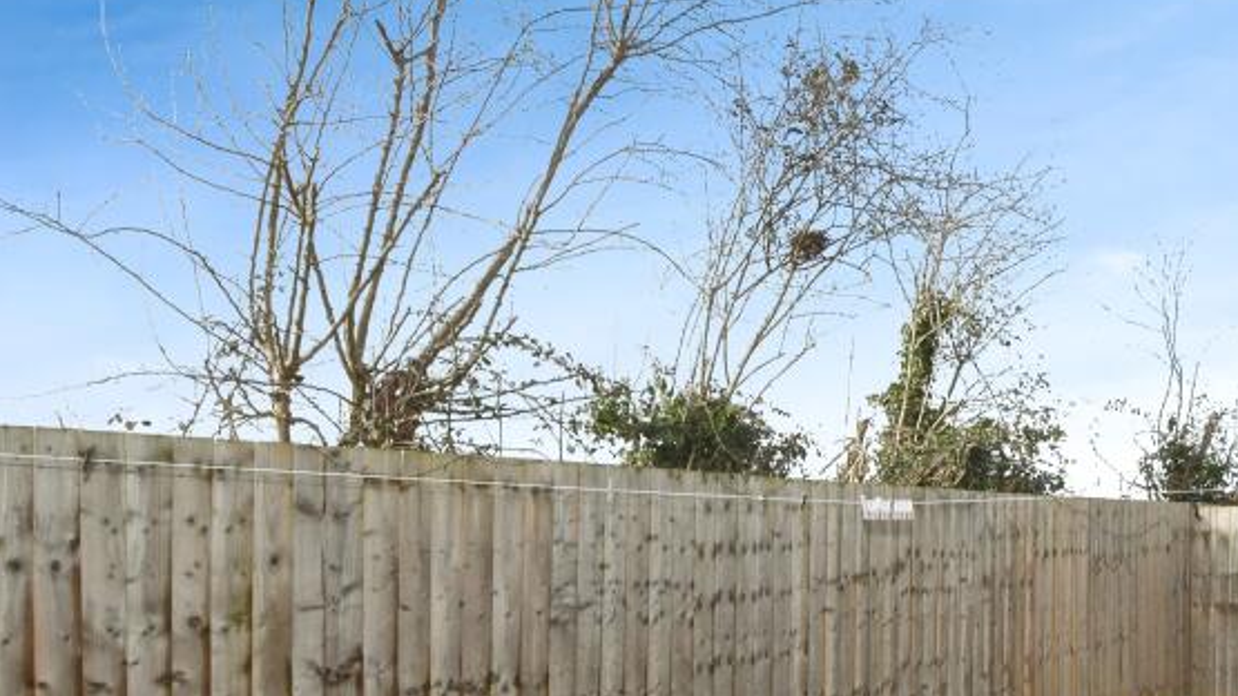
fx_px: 952
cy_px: 588
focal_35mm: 29
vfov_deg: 38.2
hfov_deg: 57.8
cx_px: 1086
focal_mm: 10
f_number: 11
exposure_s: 1/250
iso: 800
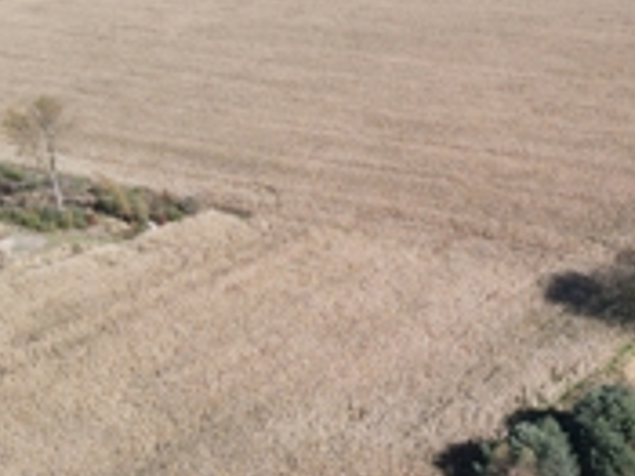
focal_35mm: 55
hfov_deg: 34.1
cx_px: 493
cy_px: 403
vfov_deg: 25.9
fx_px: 1008
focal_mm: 4.5
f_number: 2.8
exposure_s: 1/25
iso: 100
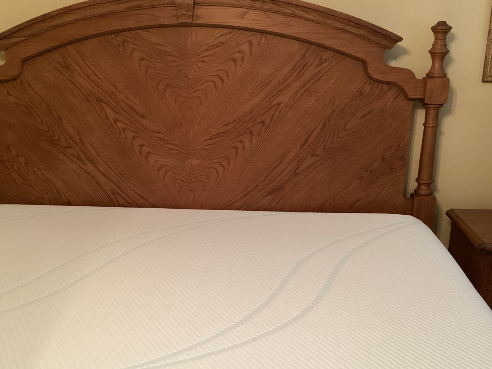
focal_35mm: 39
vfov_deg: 36.7
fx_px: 554
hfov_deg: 47.8
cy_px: 215
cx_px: 219
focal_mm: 3.3
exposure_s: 1/60
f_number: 2.4
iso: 320
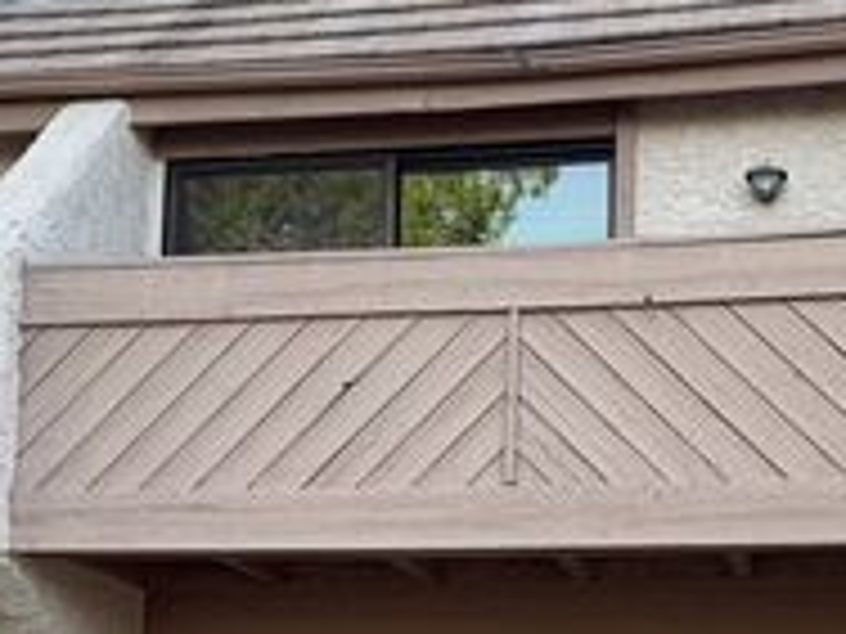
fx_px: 1564
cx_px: 580
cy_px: 699
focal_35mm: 64
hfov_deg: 30.0
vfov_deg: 21.7
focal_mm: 6.76
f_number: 1.78
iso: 80
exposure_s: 1/393
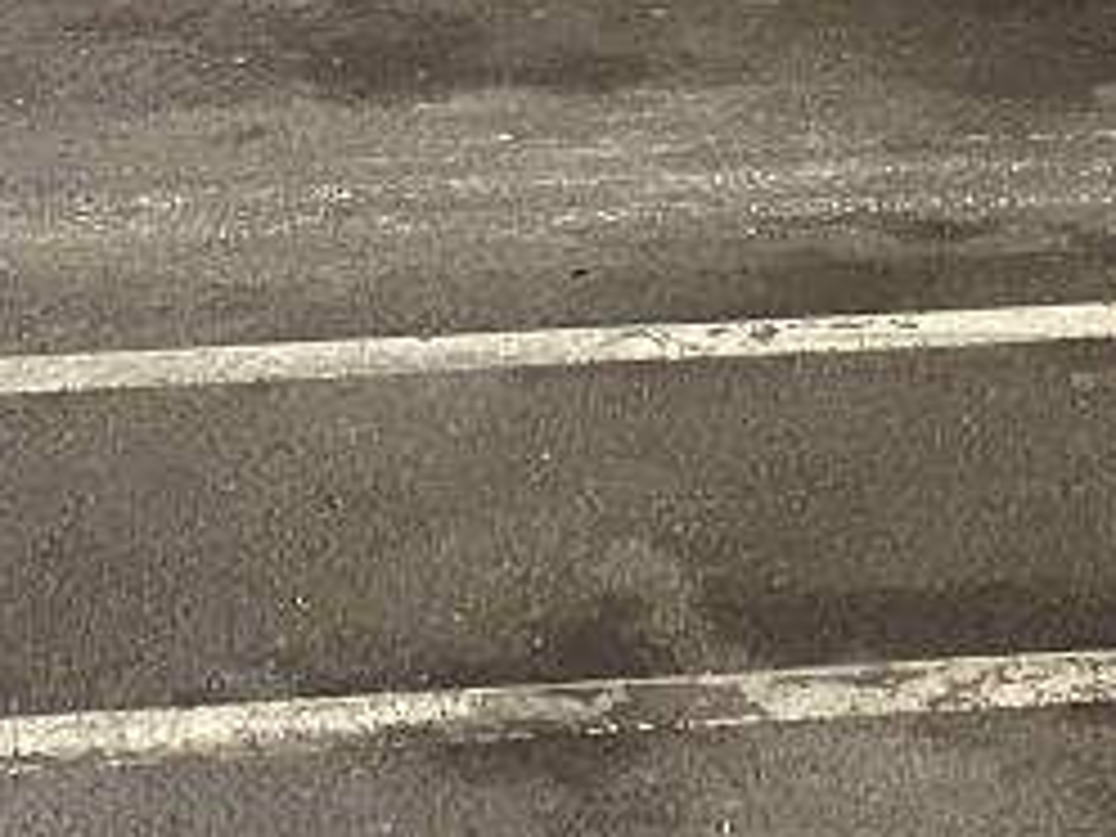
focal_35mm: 134
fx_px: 4320
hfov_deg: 14.7
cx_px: 454
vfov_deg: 9.8
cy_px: -1130
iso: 250
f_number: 1.6
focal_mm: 4.2
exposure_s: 1/50
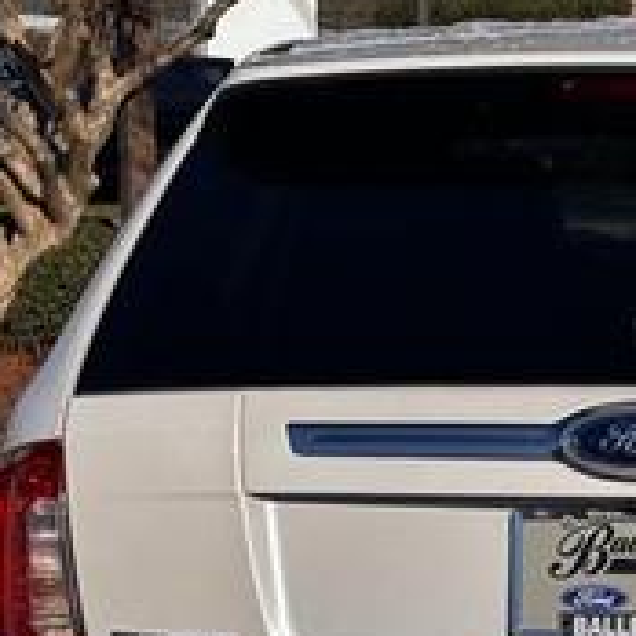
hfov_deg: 13.9
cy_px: 559
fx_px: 2557
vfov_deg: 14.1
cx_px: 684
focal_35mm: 123
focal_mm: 6.86
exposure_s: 1/12048
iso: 64
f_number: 1.78
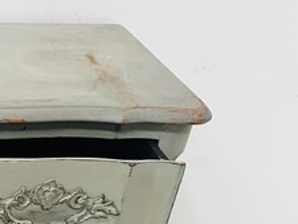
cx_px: -105
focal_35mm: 74
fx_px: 637
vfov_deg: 18.9
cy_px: 262
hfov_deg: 23.0
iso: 500
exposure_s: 1/58
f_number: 1.5
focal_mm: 5.7
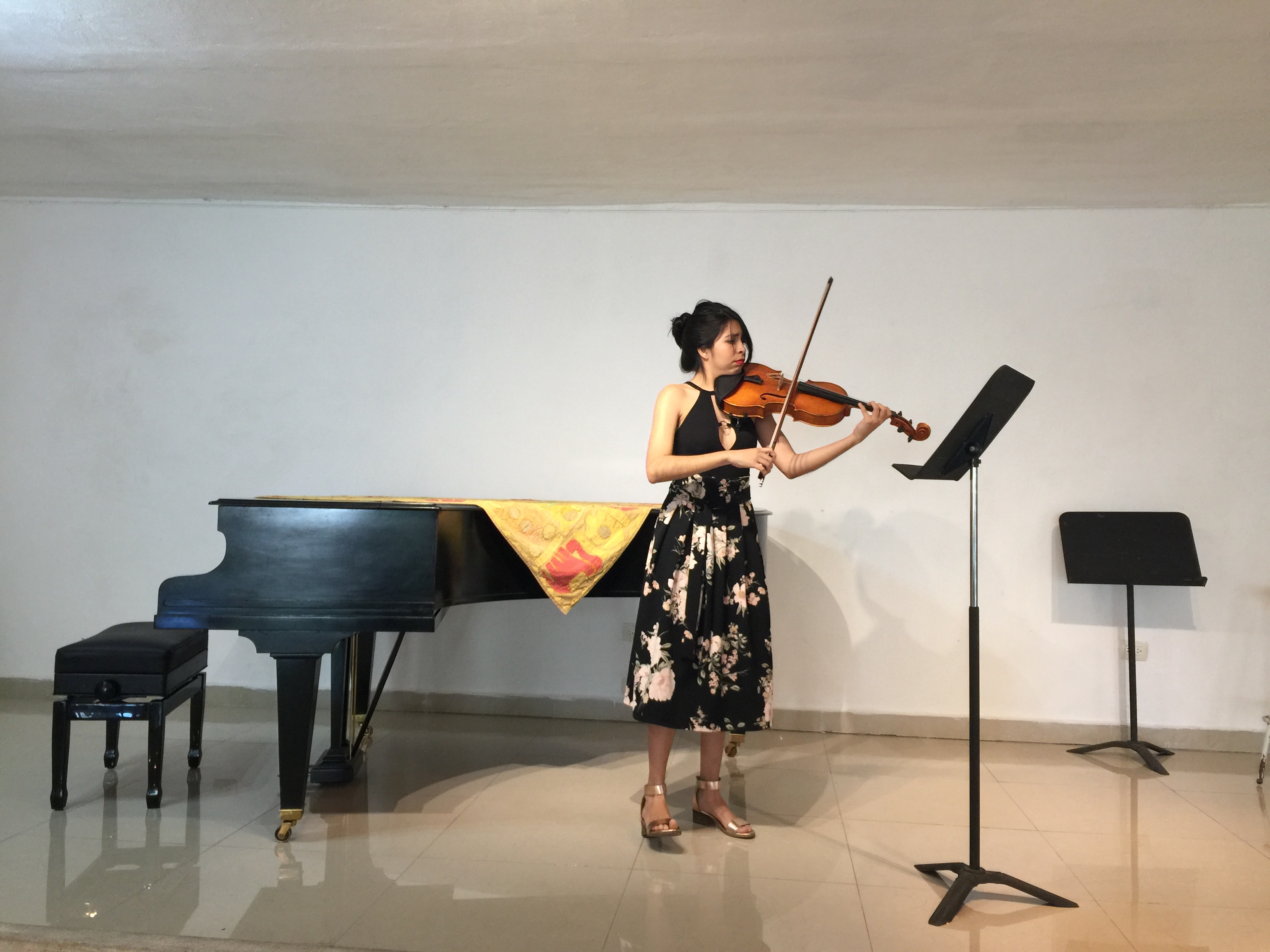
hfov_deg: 61.7
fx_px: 1064
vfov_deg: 48.2
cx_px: 635
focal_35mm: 29
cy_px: 476
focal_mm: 4.15
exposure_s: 1/15
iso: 64
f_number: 2.2
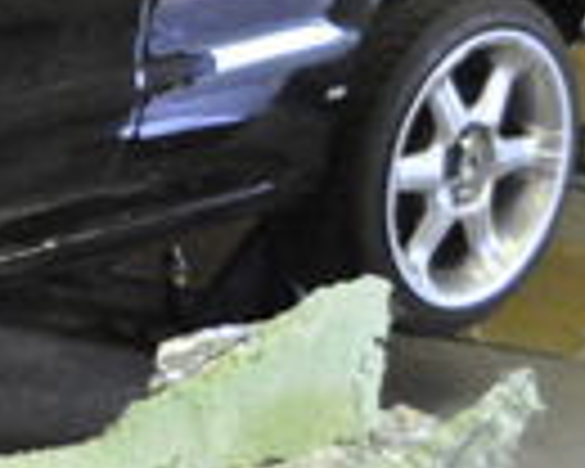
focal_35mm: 125
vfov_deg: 12.2
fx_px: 2164
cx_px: -518
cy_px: -38
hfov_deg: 13.5
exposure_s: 1/200
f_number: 3.5
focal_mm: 18
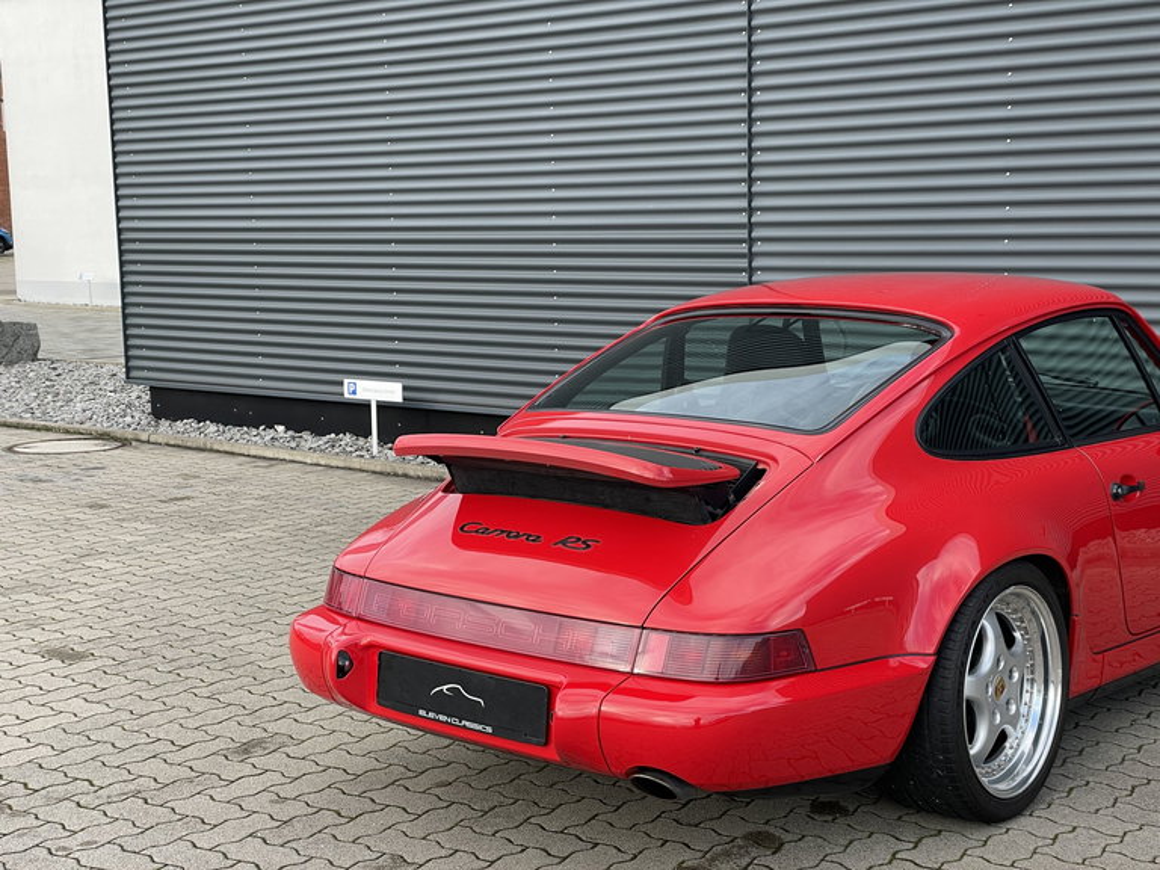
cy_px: 435
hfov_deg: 36.8
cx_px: 580
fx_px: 1743
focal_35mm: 52
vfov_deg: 28.0
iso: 25
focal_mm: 6
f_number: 2
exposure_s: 1/146
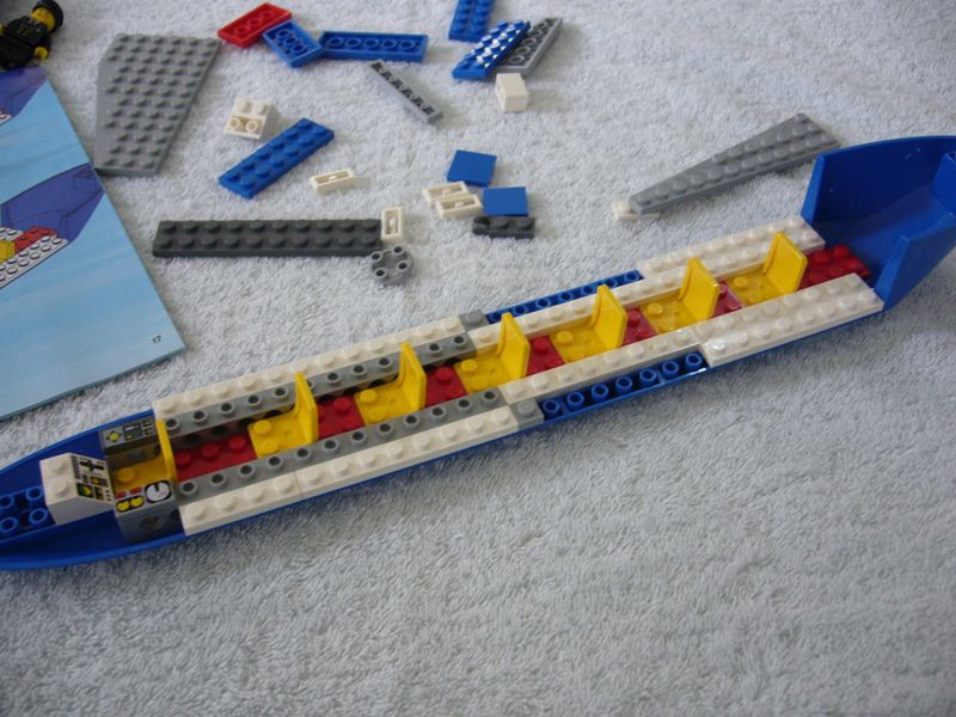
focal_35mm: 35
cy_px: 358
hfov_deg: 52.6
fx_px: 967
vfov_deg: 40.7
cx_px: 478
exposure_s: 1/15
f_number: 2.8
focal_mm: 5.8
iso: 125
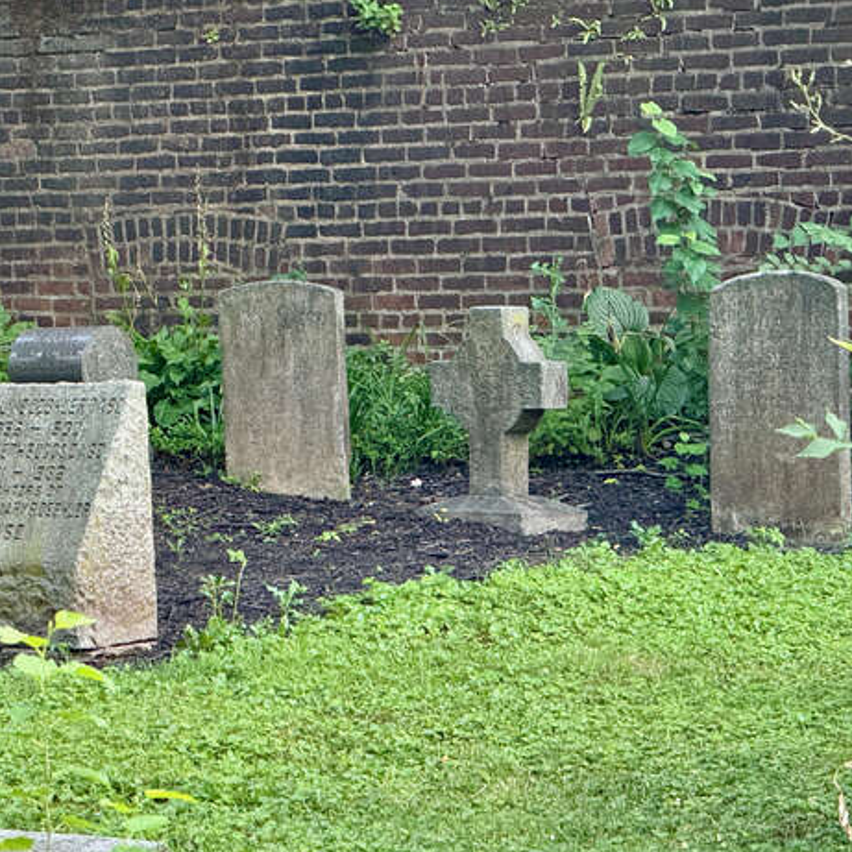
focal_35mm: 184
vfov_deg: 9.5
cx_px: 233
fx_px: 5124
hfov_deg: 9.5
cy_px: 451
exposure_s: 1/68
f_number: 2.8
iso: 200
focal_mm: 15.66
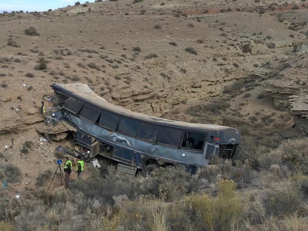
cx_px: 154
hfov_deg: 33.8
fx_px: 507
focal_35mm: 57
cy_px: 116
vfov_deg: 25.7
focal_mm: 6.6
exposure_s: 1/344
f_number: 2.8
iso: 20
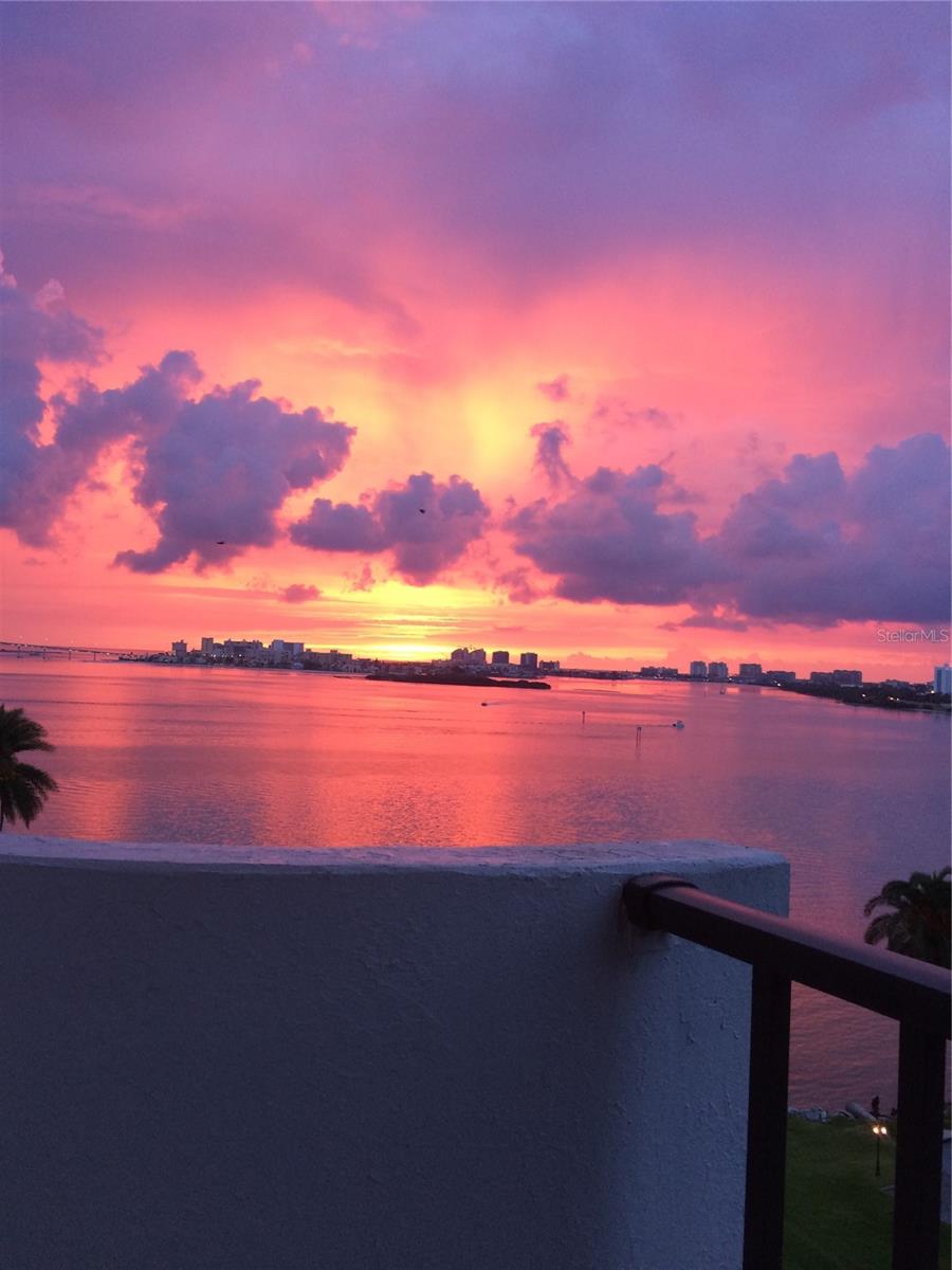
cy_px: 635
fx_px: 1063
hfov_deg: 48.2
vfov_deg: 61.7
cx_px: 476
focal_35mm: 29
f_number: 2.2
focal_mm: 4.15
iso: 64
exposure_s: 1/30
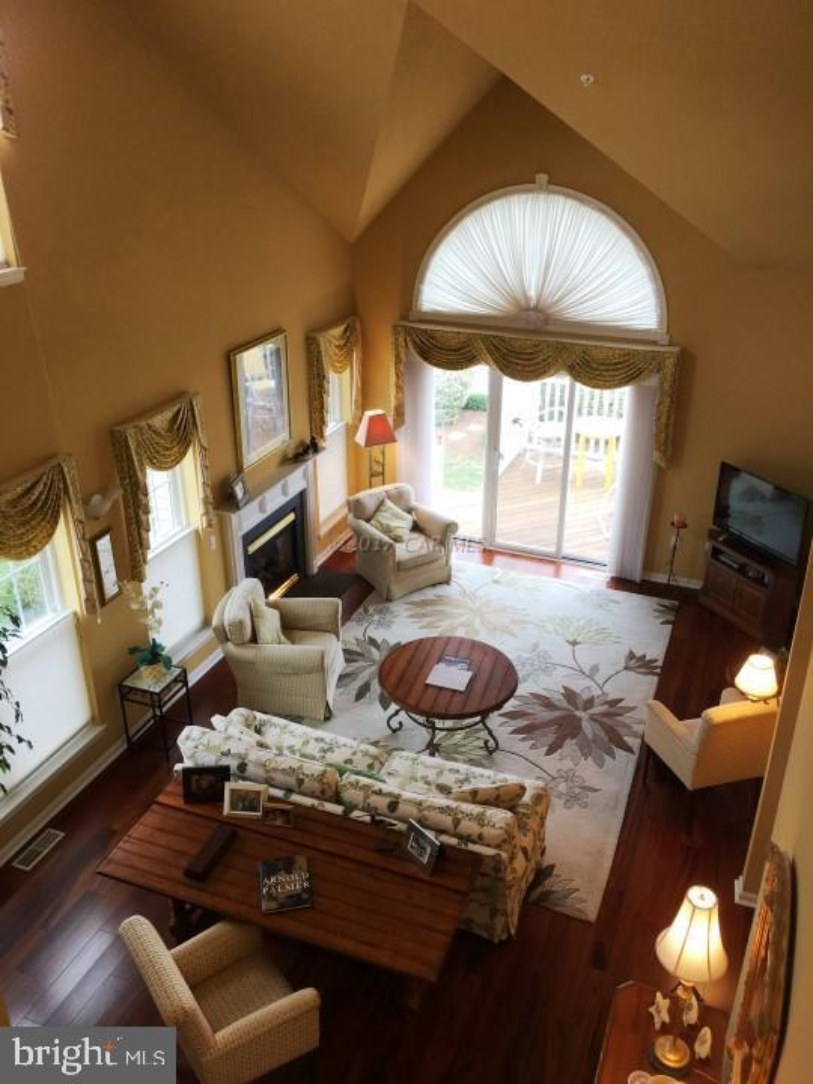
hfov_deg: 48.2
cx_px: 406
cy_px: 542
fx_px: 908
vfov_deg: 61.7
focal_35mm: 29
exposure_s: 1/60
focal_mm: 4.15
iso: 32
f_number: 2.2
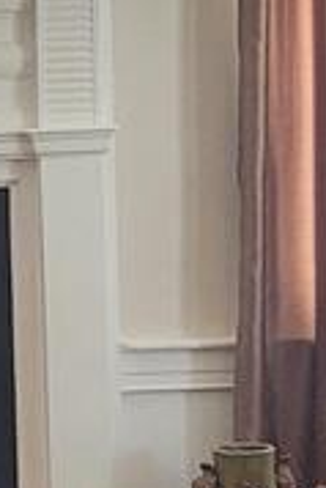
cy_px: 337
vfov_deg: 9.4
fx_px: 2969
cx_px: -214
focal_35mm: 219
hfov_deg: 6.2
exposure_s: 1/40
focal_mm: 5.4
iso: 200
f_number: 1.8
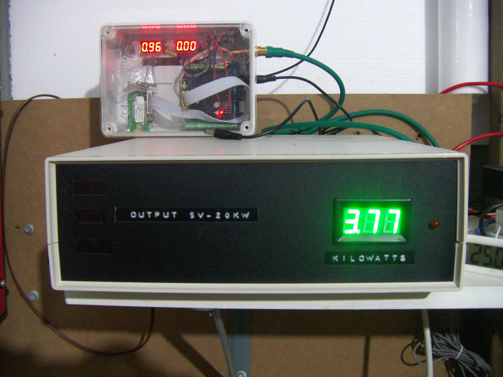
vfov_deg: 39.7
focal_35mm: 36
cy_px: 188
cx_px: 252
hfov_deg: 51.4
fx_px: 523
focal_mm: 4.7
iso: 200
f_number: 2.8
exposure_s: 1/5
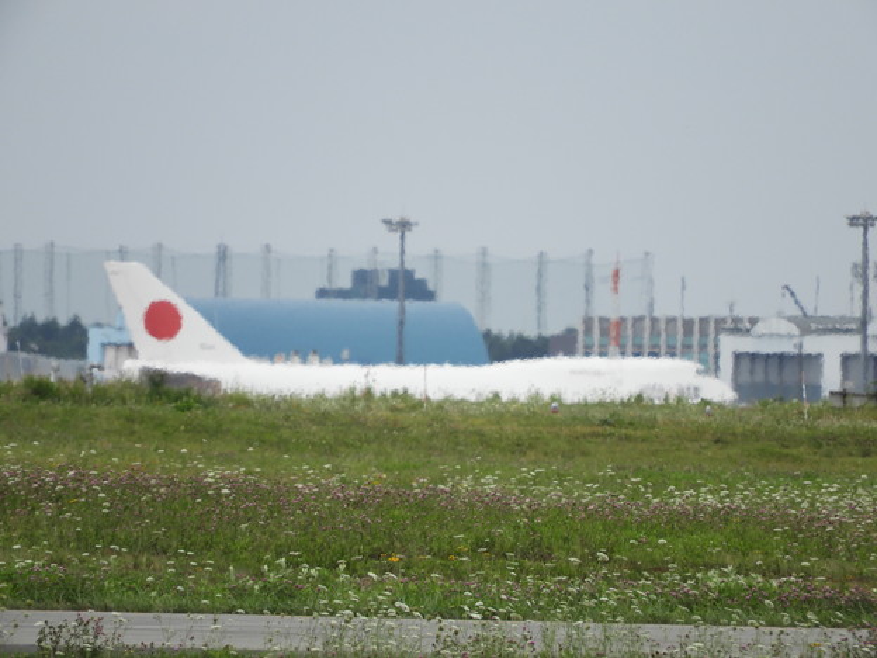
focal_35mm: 1100
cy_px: 329
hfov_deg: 1.8
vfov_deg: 1.4
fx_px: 27869
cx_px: 438
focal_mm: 197.1
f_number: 5.6
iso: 100
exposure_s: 1/500
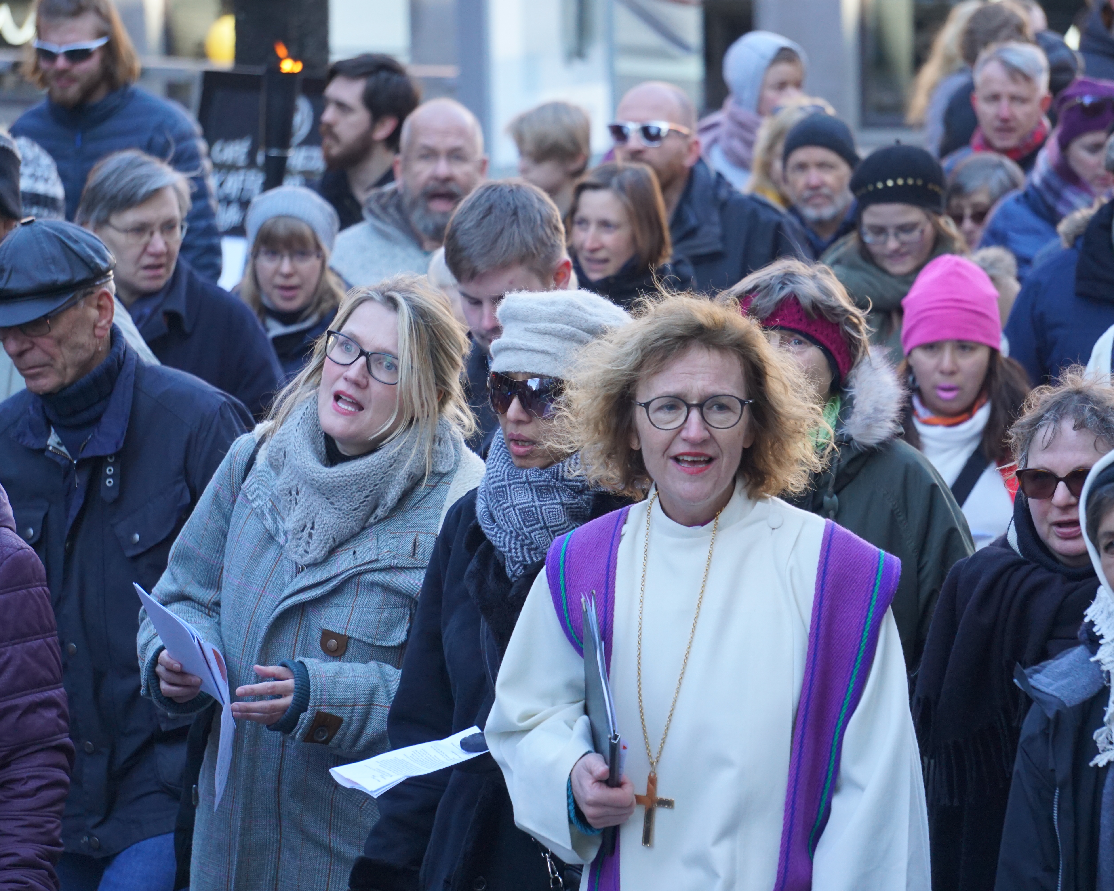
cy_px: 446
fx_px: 8045
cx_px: 575
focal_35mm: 244
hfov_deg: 7.9
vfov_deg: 6.3
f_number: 5.6
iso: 800
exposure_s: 1/250
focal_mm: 144
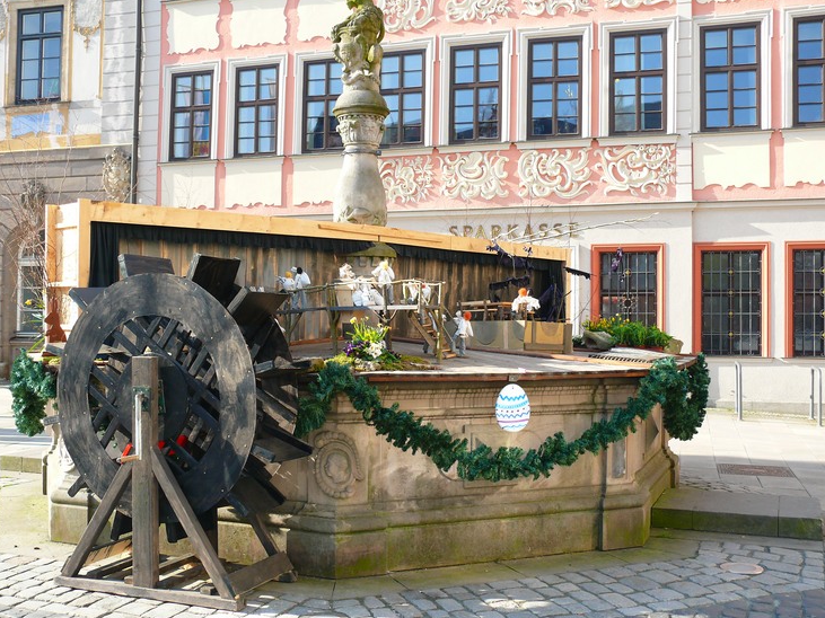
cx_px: 418
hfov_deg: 47.9
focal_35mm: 39
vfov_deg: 36.8
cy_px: 303
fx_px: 929
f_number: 2.8
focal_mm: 8.1
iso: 100
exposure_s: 1/100
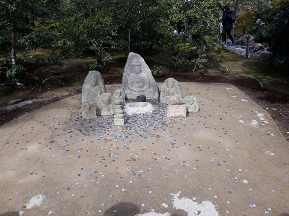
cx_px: 144
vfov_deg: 51.4
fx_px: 225
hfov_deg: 65.3
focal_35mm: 27
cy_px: 108
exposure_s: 1/660
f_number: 1.7
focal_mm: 3.71
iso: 40
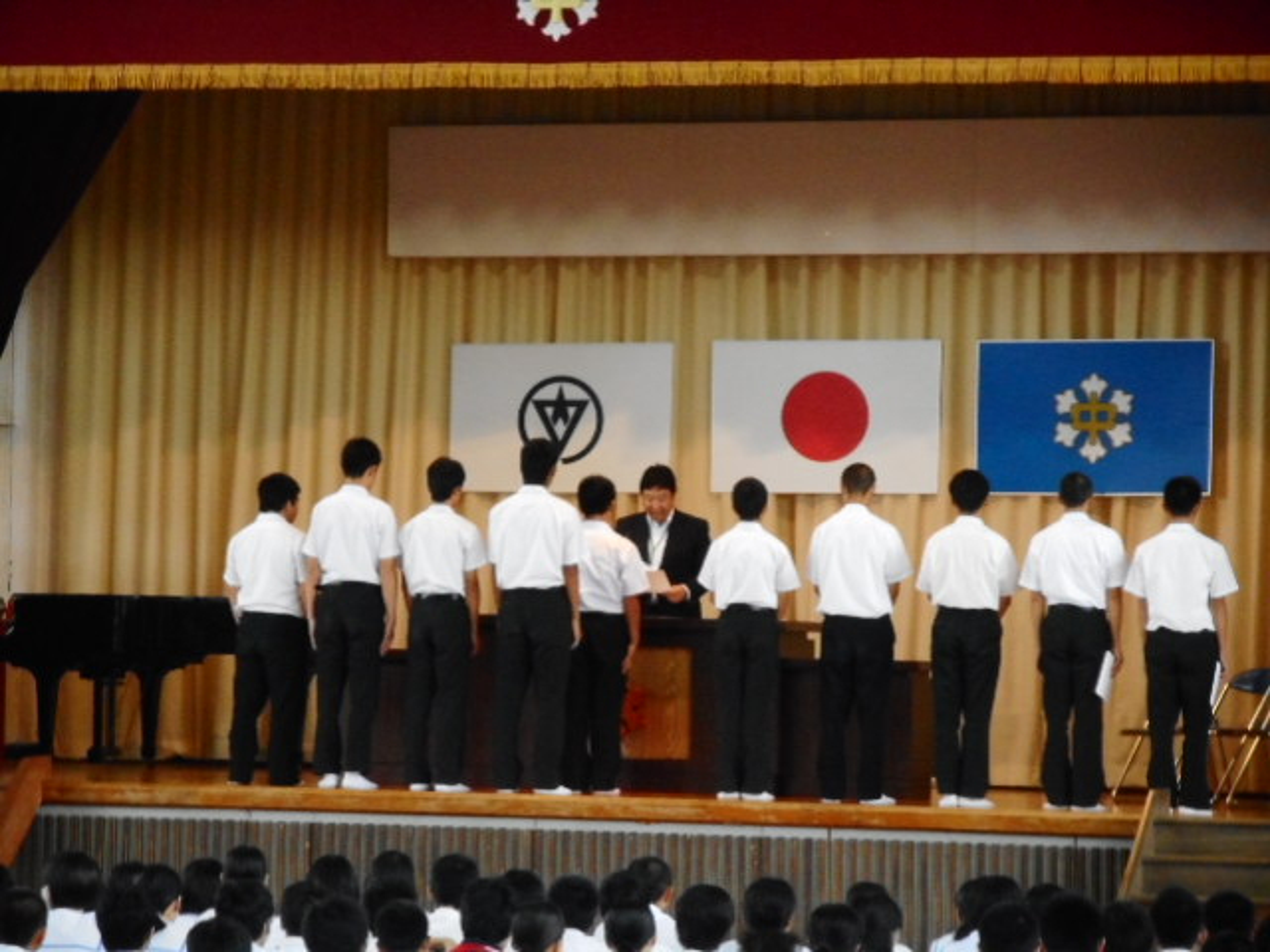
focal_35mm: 175
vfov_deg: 8.5
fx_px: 6420
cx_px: 635
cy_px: 476
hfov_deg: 11.3
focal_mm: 31.4
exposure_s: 1/20
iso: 800
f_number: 6.4
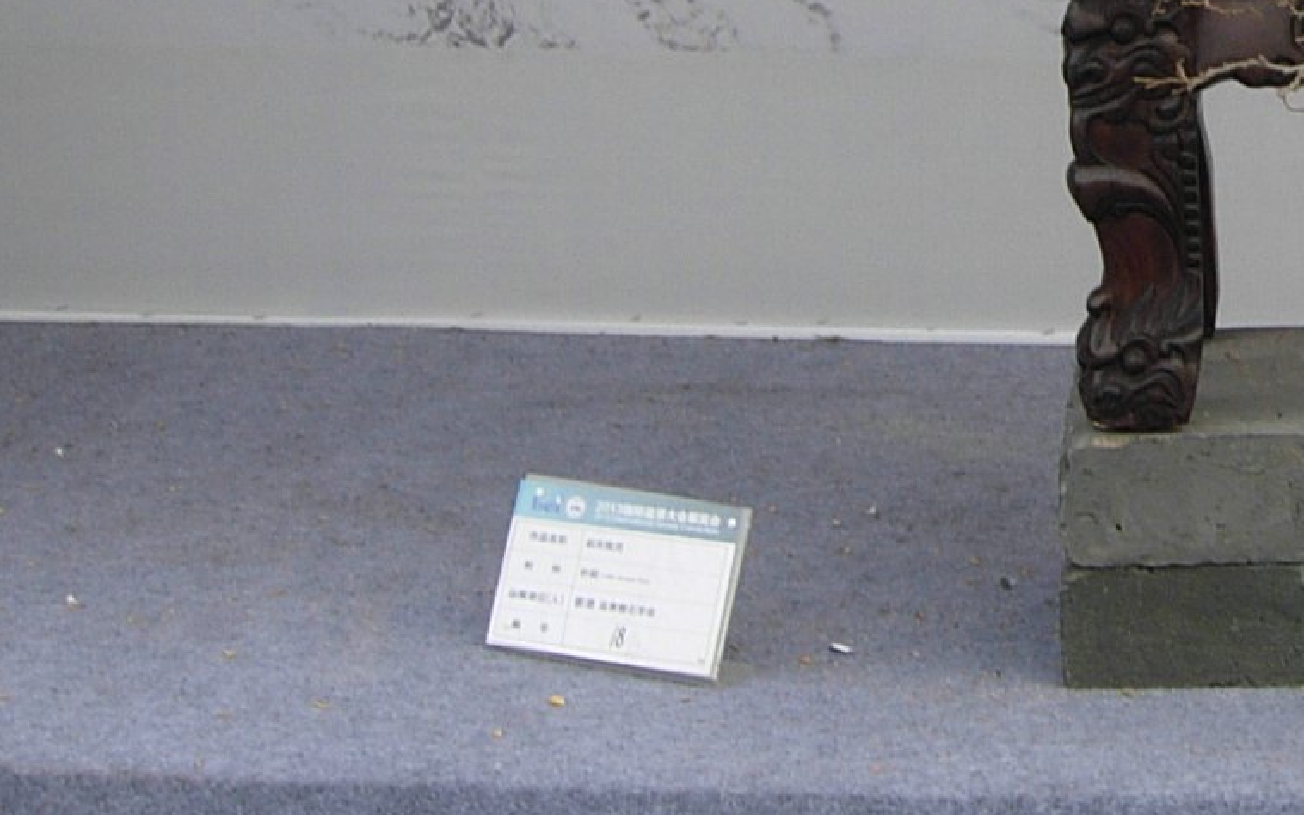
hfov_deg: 19.6
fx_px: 3554
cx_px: 1559
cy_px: -199
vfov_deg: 12.7
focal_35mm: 100
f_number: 3.8
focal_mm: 7.5
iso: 50
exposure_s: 1/186
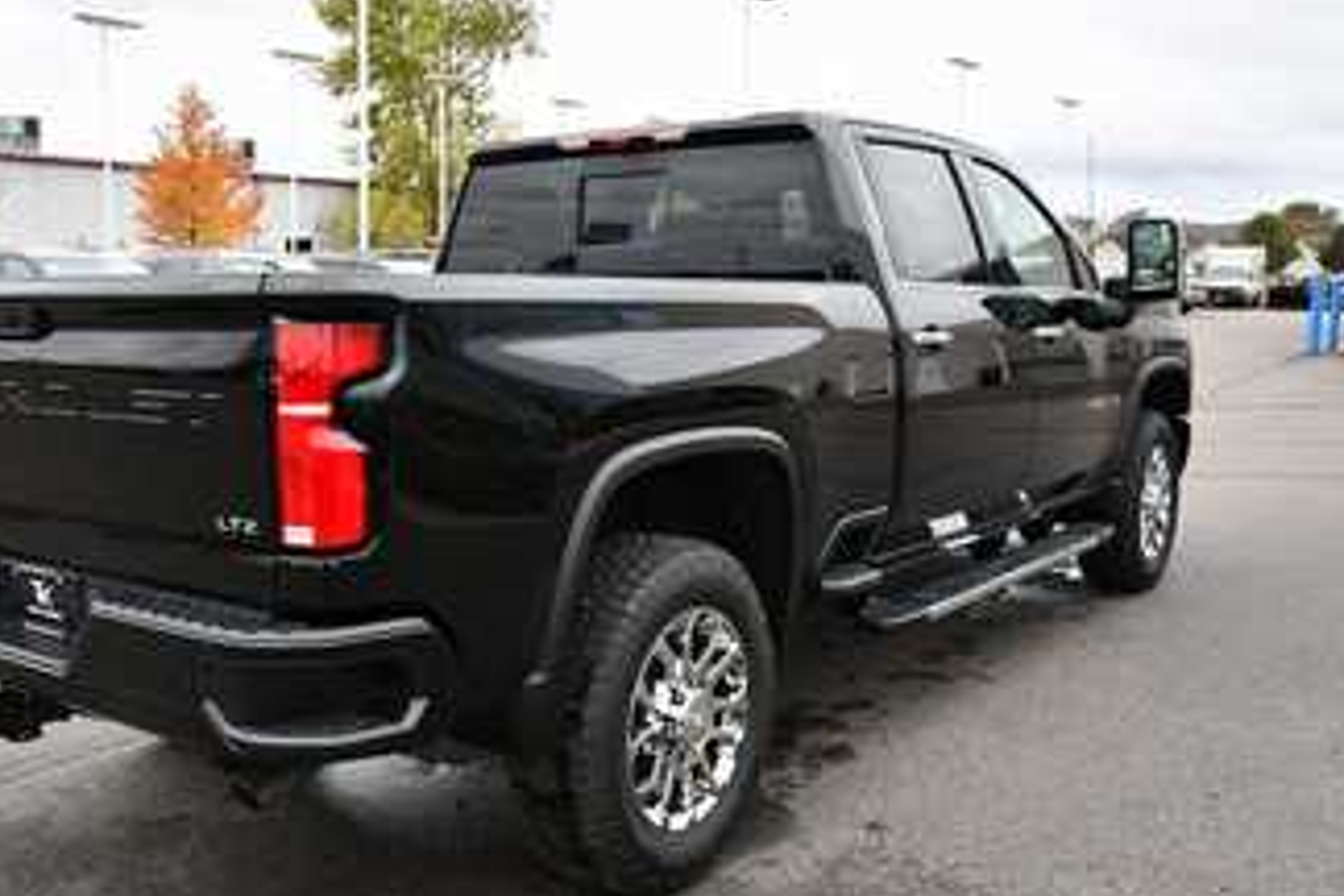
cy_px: 413
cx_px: 523
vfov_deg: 35.9
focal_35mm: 37
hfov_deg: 51.5
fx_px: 1381
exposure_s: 1/160
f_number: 5.6
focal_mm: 20
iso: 800
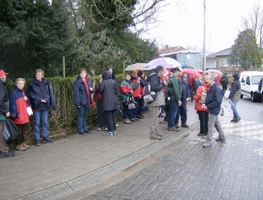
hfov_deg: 51.1
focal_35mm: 36
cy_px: 100
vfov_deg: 40.0
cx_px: 132
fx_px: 275
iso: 100
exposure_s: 1/78.6
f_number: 2.8
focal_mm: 6
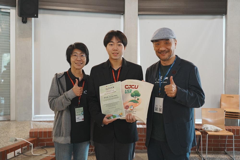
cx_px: 120
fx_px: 240
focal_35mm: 36
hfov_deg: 53.1
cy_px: 80
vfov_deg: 36.8
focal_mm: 36
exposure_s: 1/200
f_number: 4.5
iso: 2500
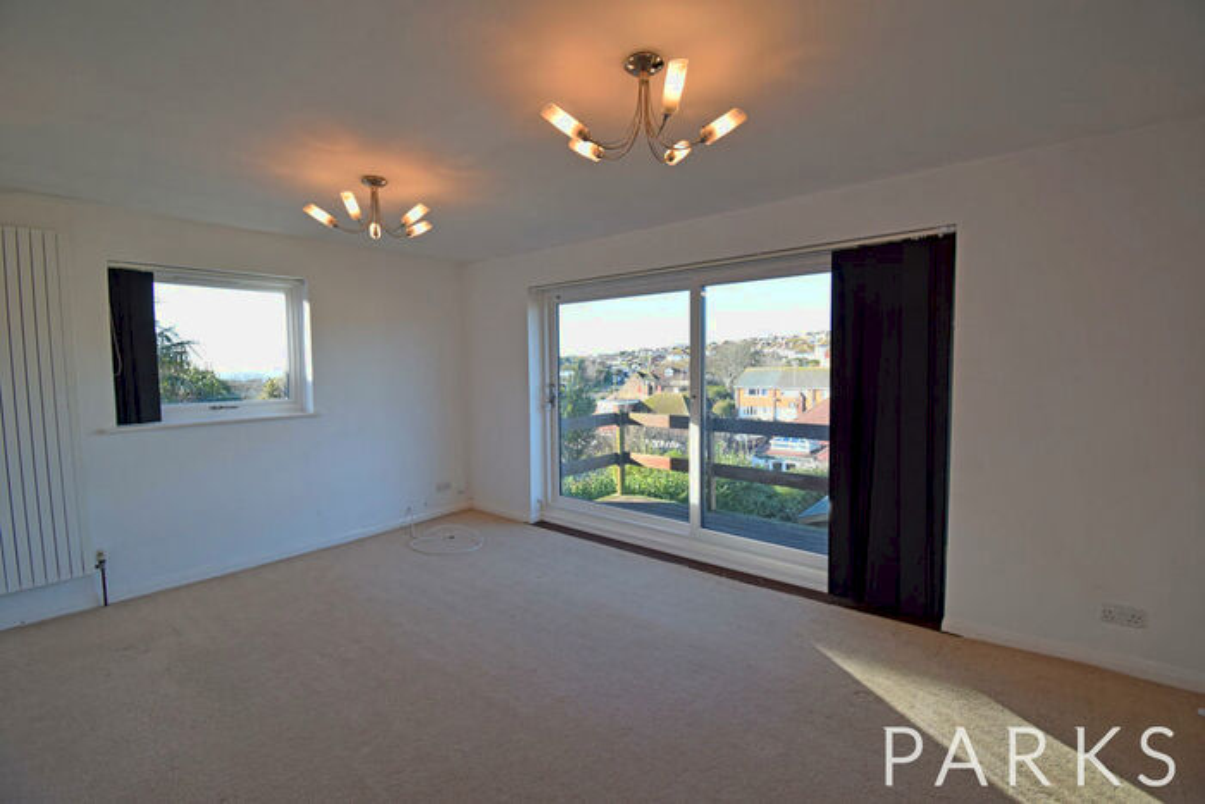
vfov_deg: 77.4
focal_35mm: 15
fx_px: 502
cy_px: 402
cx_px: 602
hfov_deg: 100.4
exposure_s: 1/500
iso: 640
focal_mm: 10
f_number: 5.6
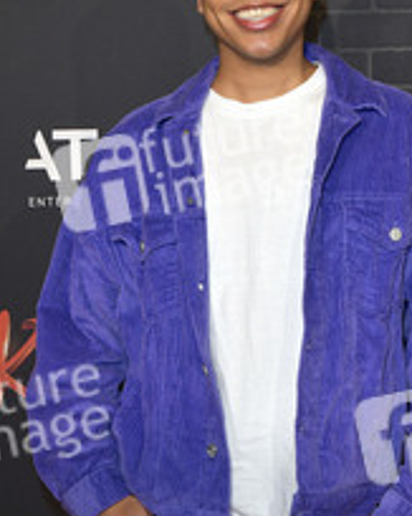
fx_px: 1068
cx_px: 255
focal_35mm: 70
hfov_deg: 21.8
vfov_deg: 27.1
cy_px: 298
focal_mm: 38
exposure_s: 1/250
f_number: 8
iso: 1600
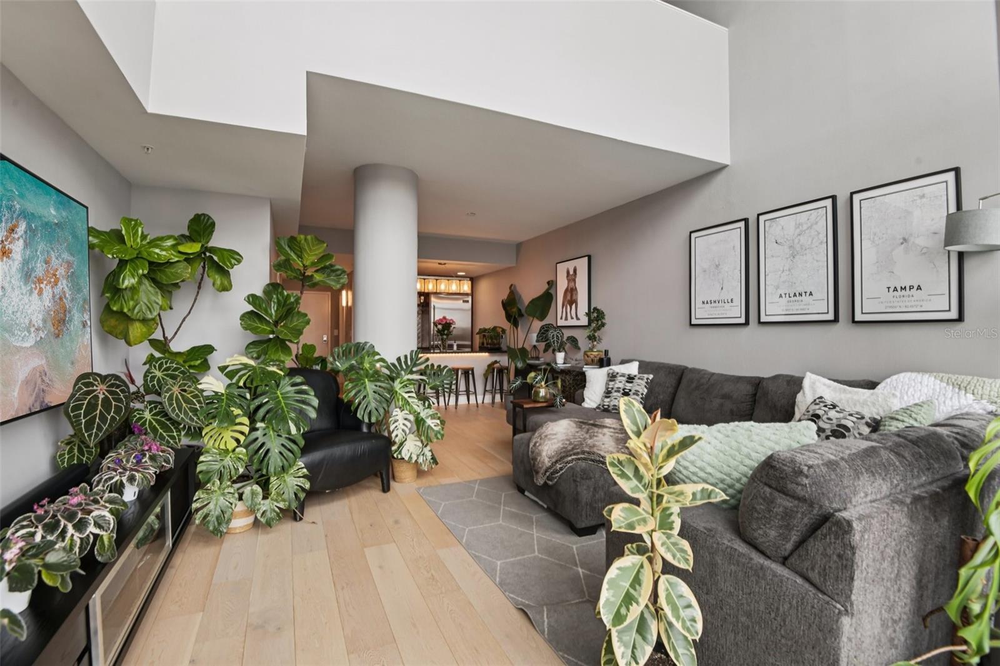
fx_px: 444
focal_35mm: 16
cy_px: 333
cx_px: 500
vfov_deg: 73.7
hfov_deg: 96.7
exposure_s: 1/50
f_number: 8
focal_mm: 16
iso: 400
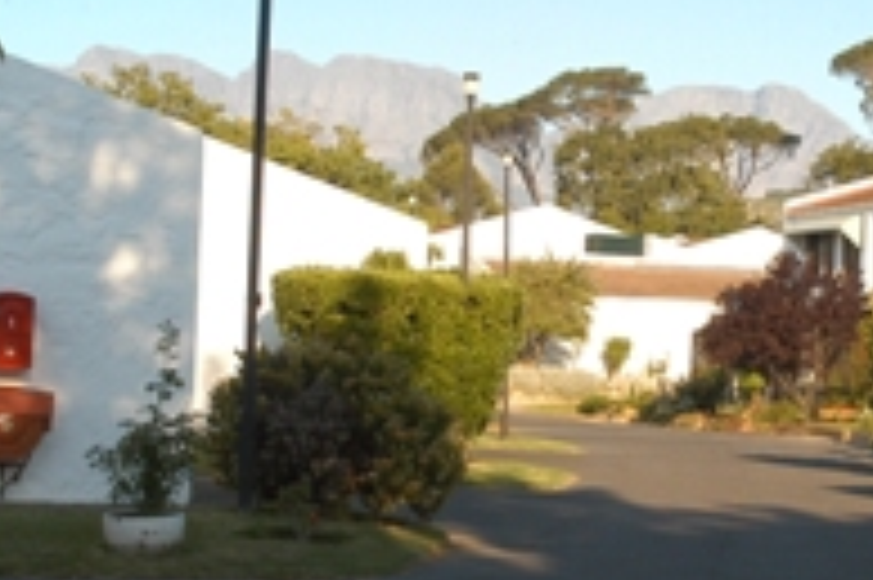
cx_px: 752
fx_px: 2350
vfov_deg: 14.1
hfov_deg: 20.7
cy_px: 328
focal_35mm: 97
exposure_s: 1/180
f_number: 10
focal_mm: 28
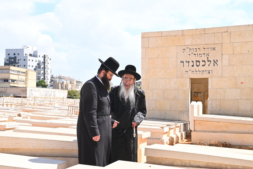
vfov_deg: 24.2
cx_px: 126
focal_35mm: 56
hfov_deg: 35.7
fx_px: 393
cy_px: 84
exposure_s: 1/320
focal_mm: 56
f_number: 22
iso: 1250
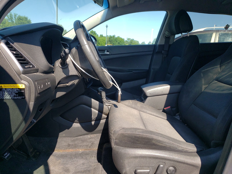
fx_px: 174
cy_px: 87
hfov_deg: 67.3
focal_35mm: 26
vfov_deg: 53.1
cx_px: 116
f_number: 1.5
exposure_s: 1/909
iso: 50
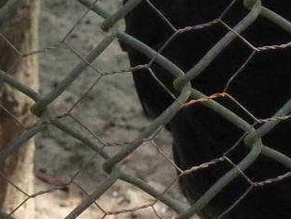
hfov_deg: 3.5
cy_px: -224
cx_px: 224
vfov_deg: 2.6
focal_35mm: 574
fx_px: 4827
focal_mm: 18.2
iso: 320
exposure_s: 1/100
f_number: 4.4
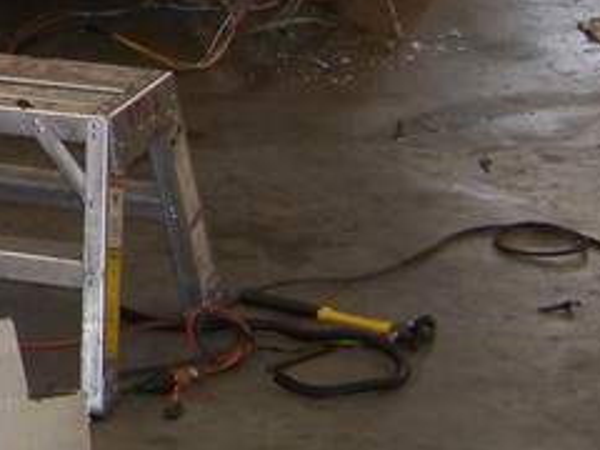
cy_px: 9
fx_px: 3137
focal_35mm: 181
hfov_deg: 10.7
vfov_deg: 8.2
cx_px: -188
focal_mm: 10.5
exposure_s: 1/30
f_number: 3.2
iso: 200
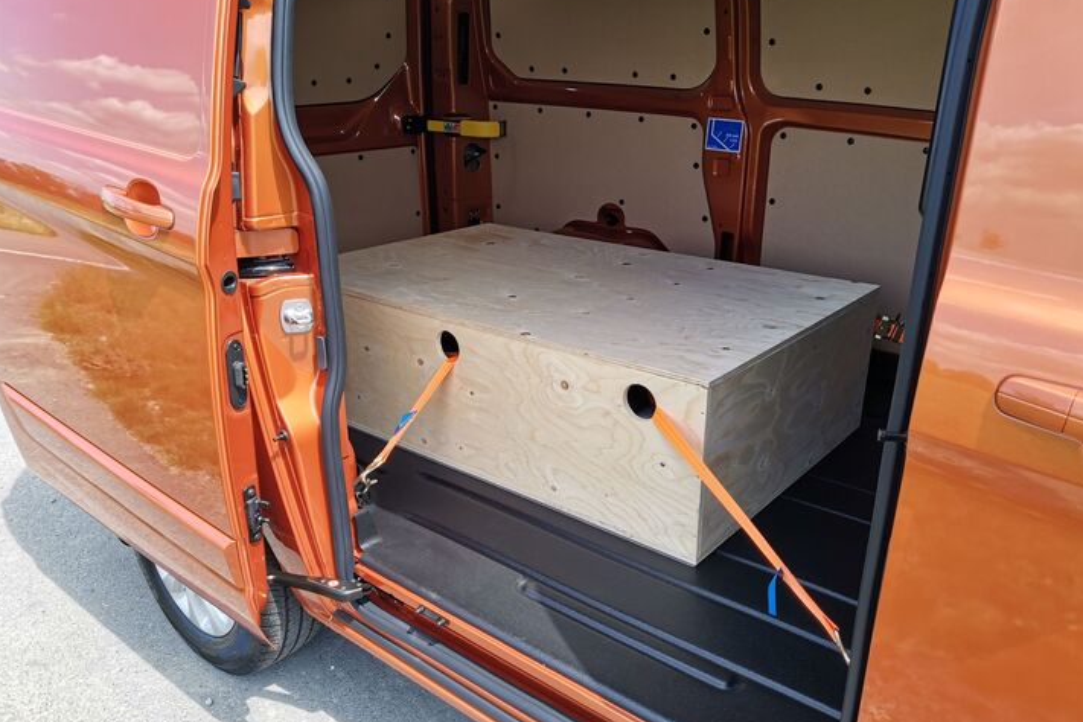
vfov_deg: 46.3
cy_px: 398
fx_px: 842
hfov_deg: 65.5
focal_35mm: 28
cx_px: 553
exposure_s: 1/842
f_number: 1.4
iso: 50
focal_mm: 4.66
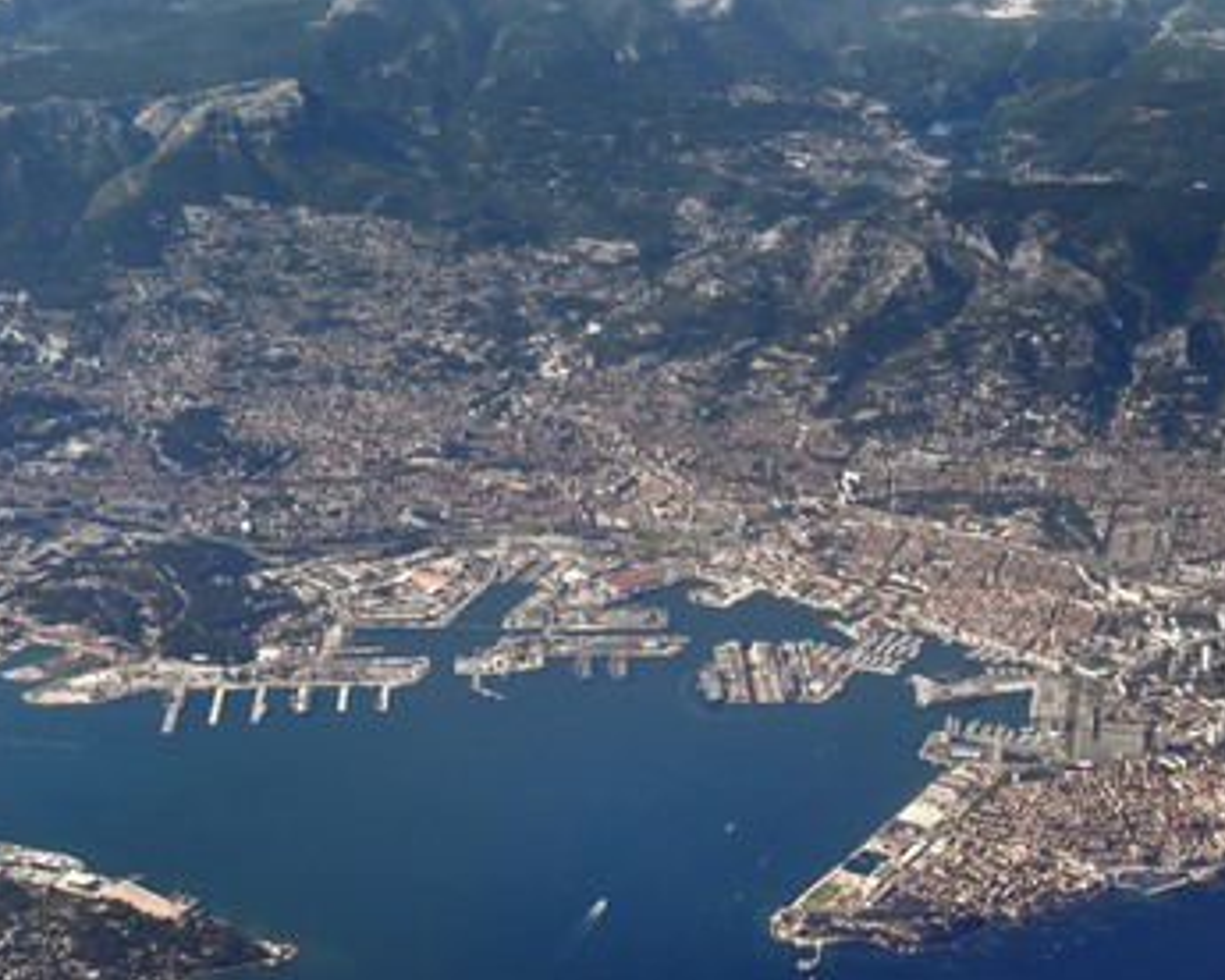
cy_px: 490
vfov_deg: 19.2
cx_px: 589
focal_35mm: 80
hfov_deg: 23.8
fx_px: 2900
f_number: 9
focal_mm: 70
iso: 200
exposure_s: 1/500
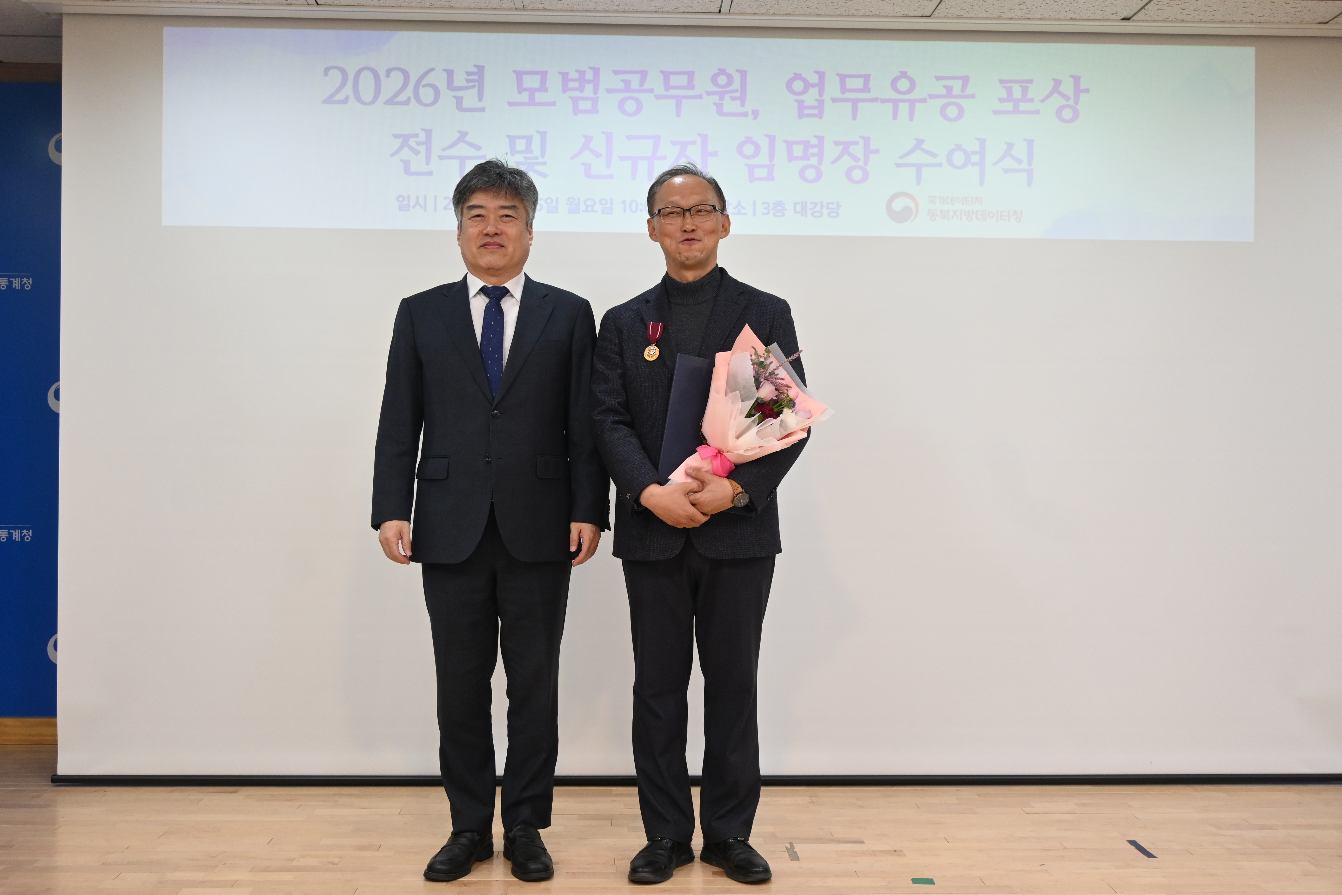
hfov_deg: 52.2
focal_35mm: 37
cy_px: 448
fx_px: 1370
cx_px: 671
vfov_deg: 36.2
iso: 720
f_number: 4.2
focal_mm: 24.5
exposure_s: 1/125
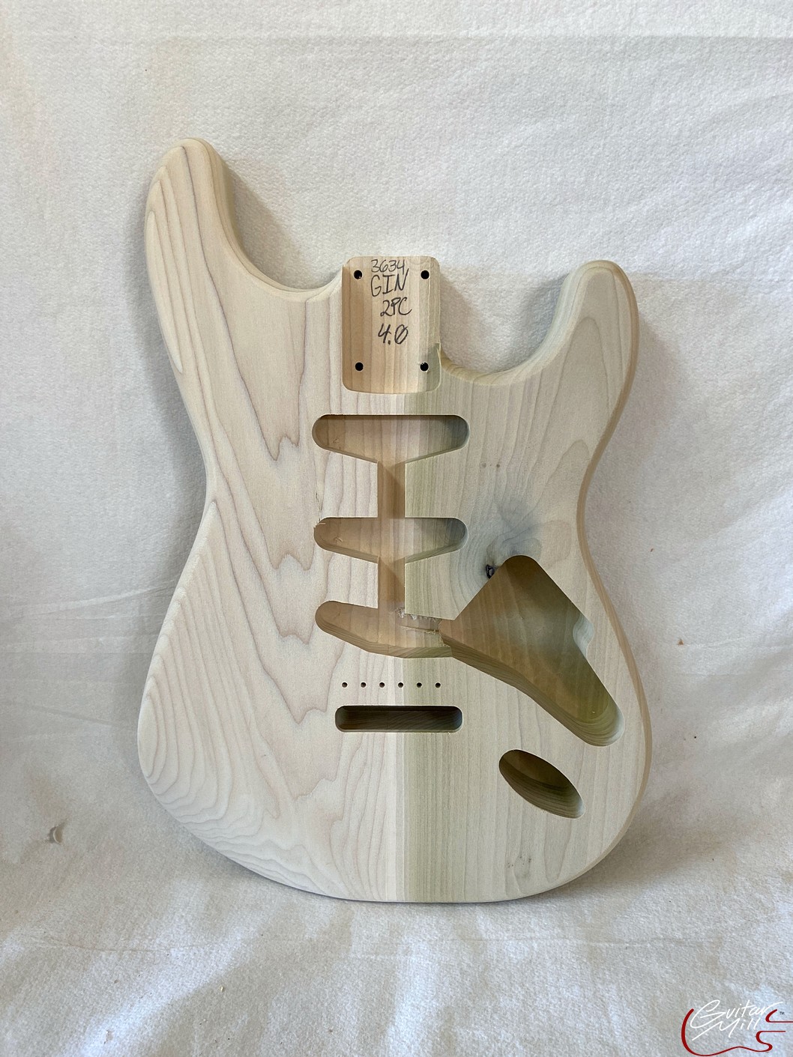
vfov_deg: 67.3
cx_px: 396
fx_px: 794
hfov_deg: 53.1
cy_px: 528
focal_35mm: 26
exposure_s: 1/60
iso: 64
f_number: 1.8
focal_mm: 4.25
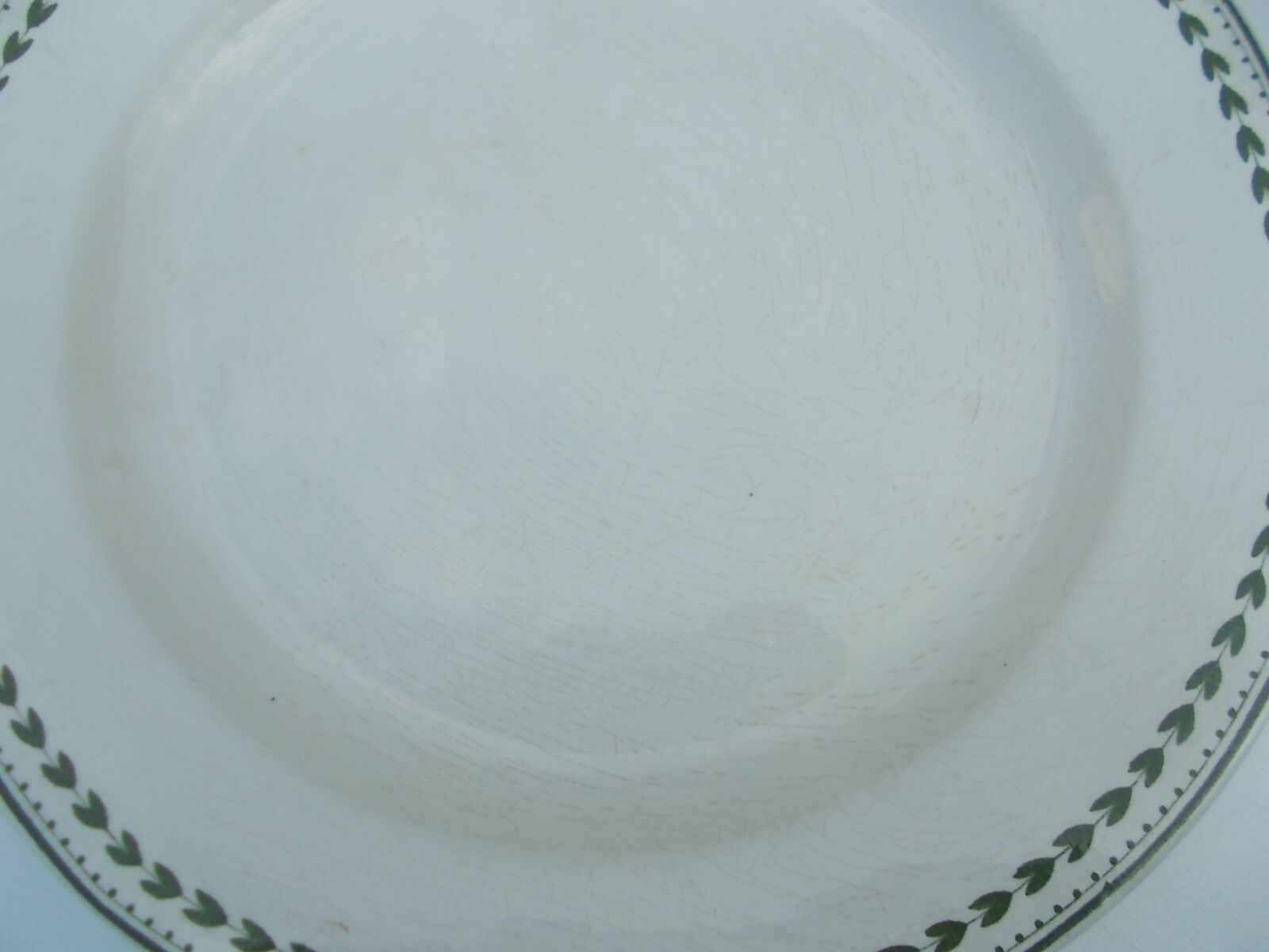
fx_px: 953
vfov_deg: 53.1
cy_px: 476
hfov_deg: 67.3
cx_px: 634
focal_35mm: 26
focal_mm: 4.6
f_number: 8
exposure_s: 1/80
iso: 80
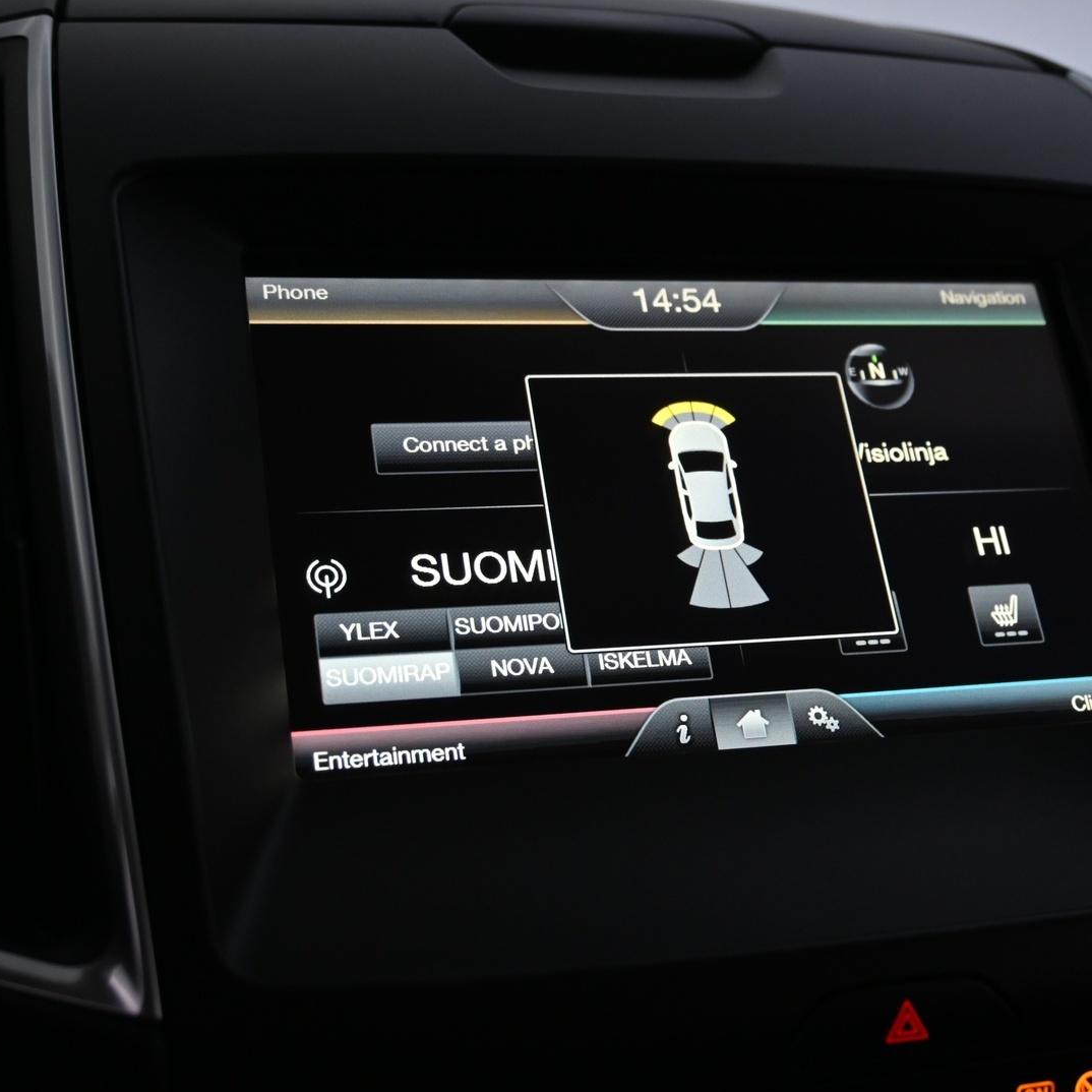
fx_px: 1819
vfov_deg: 33.4
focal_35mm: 51
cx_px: 712
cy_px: 548
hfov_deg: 33.2
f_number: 4.5
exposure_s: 1/50
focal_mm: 26.5
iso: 800
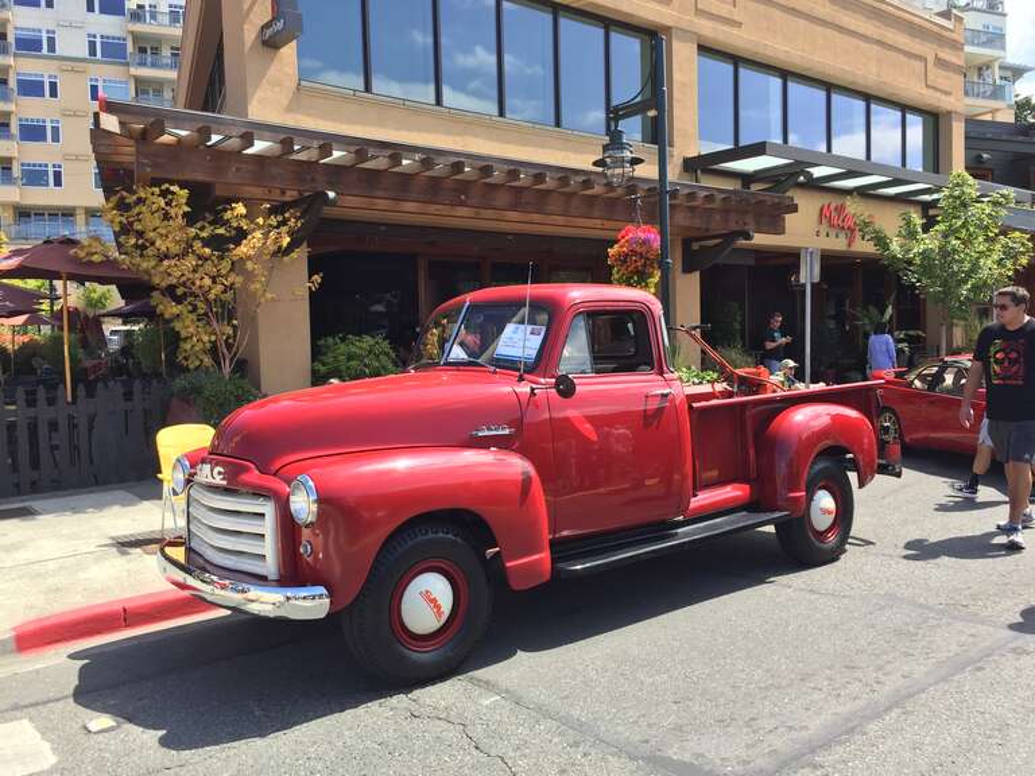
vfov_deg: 48.2
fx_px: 867
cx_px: 518
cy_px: 388
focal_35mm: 29
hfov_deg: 61.7
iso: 32
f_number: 2.2
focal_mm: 4.15
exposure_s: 1/670
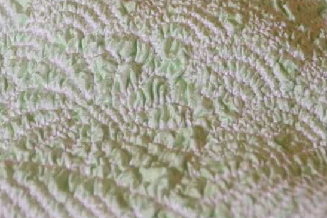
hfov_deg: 9.2
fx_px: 2026
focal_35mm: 223
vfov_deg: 6.2
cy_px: 59
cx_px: 84
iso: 400
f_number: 5.6
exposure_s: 1/125
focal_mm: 75
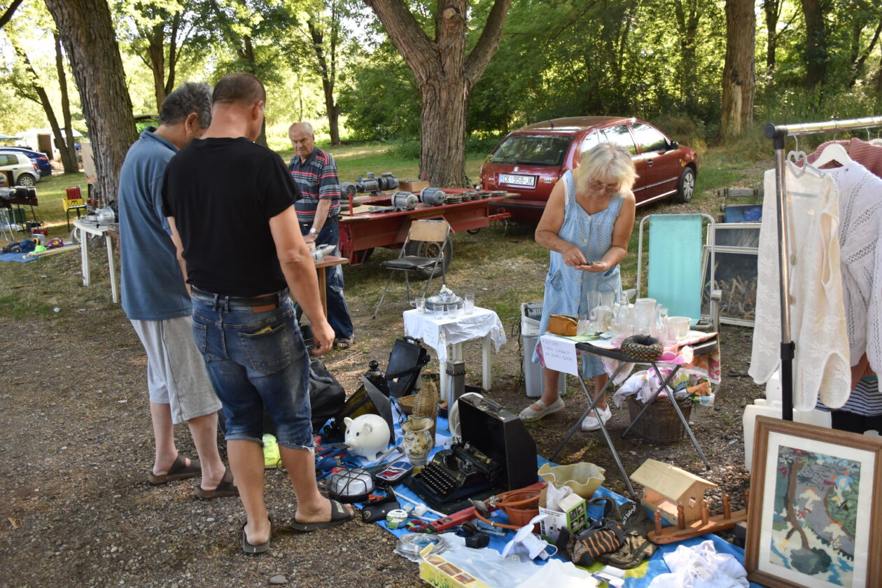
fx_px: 735
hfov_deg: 61.9
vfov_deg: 43.6
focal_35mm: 30
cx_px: 441
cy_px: 294
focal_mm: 20
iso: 560
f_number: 3.5
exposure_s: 1/250
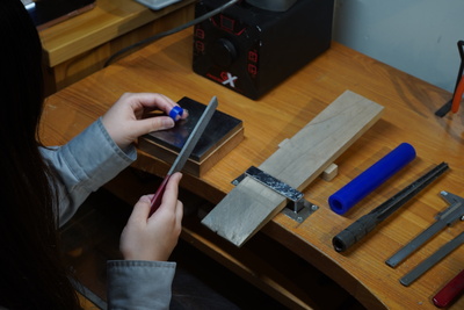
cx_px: 232
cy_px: 155
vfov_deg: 59.5
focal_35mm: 21
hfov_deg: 81.2
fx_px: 271
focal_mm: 21
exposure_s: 1/60
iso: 640
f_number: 2
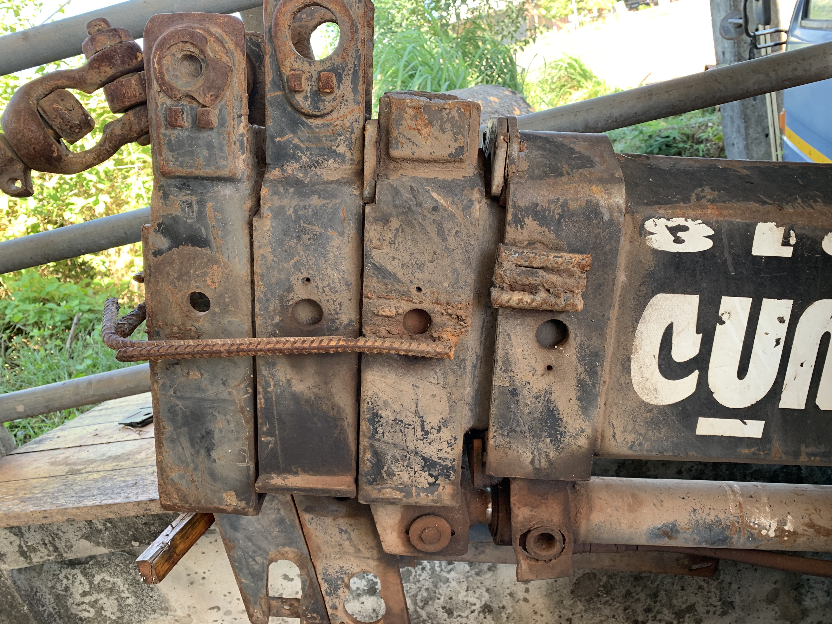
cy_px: 312
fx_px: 625
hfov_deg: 67.3
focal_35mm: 26
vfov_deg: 53.1
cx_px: 416
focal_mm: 4.25
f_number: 1.8
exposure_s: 1/121
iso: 64
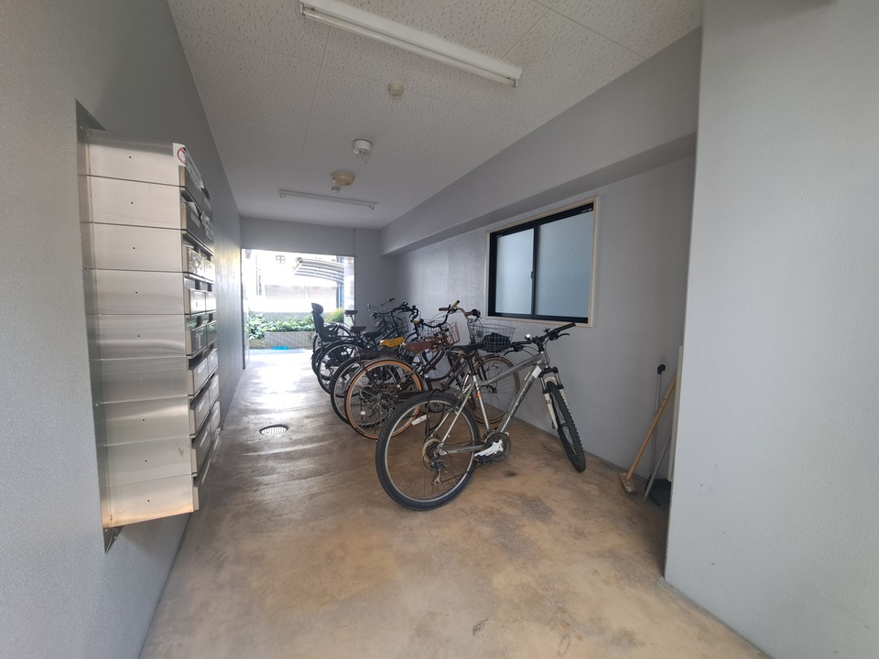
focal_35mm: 13
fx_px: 330
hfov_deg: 106.2
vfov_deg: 89.9
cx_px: 440
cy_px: 330
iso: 64
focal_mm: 1.74
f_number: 2.2
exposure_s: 1/50
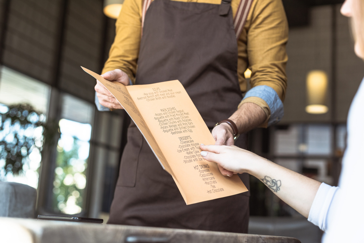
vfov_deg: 27.0
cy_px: 122
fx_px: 506
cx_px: 182
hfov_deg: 39.6
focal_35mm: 50
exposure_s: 1/200
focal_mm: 50
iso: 400
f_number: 3.2
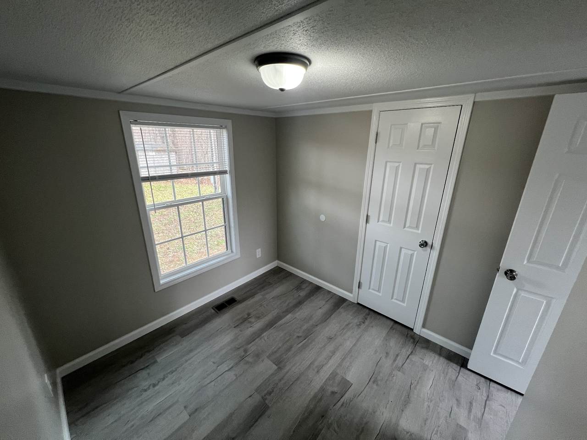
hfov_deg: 106.2
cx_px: 294
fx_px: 220
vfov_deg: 89.9
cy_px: 220
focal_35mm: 13
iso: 160
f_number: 1.8
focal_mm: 1.57
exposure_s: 1/120
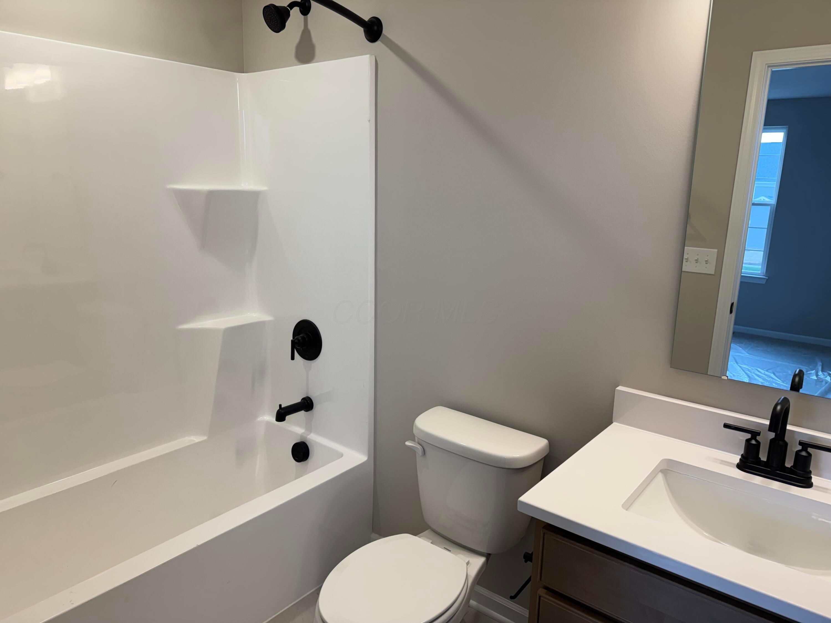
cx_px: 416
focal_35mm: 24
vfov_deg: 56.8
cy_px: 312
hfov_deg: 71.6
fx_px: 576
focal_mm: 6.76
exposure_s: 1/120
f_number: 1.78
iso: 64
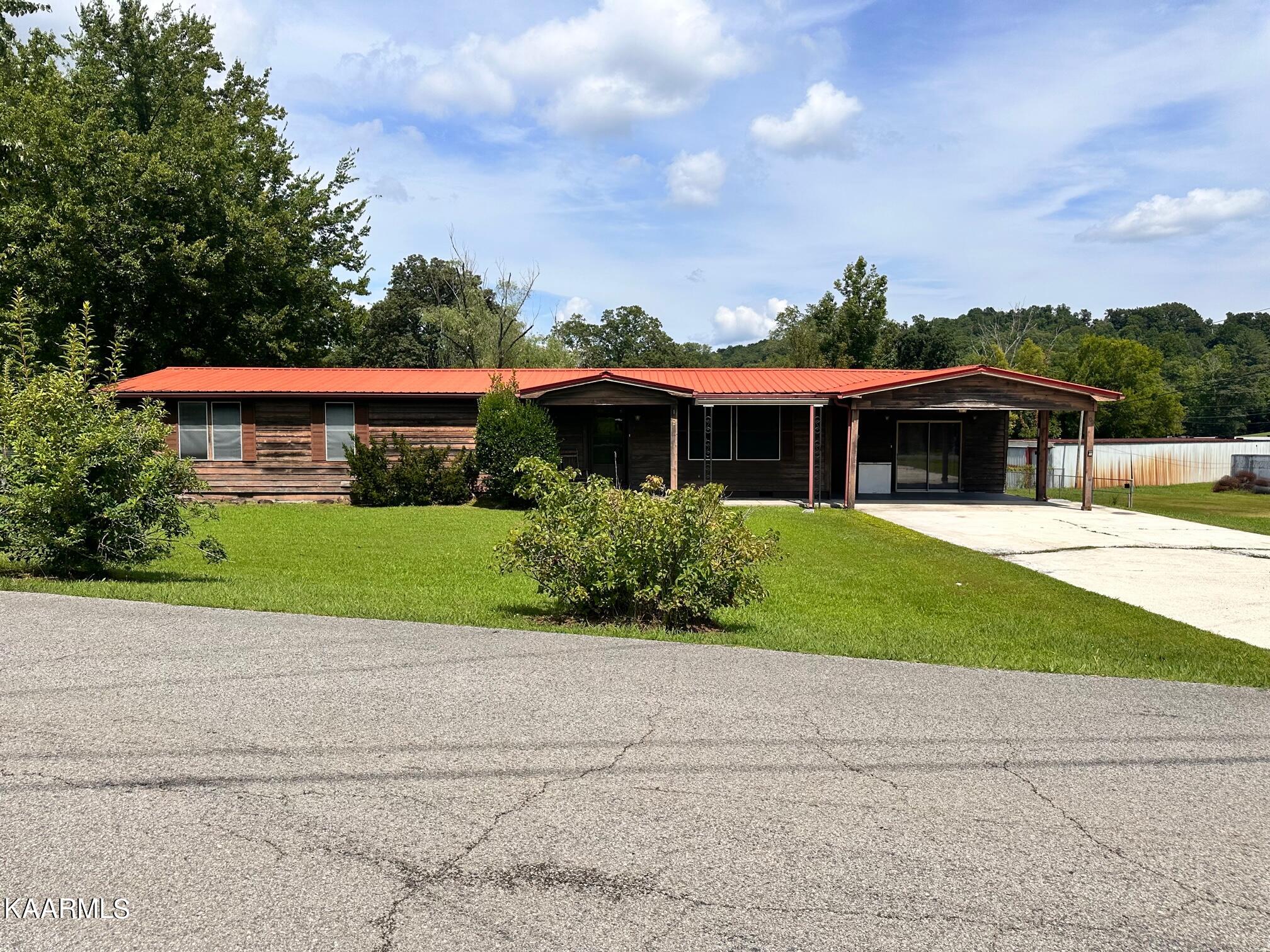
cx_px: 635
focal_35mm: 24
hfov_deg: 71.6
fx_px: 881
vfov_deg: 56.8
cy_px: 476
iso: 80
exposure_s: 1/7042
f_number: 1.78
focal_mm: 6.86
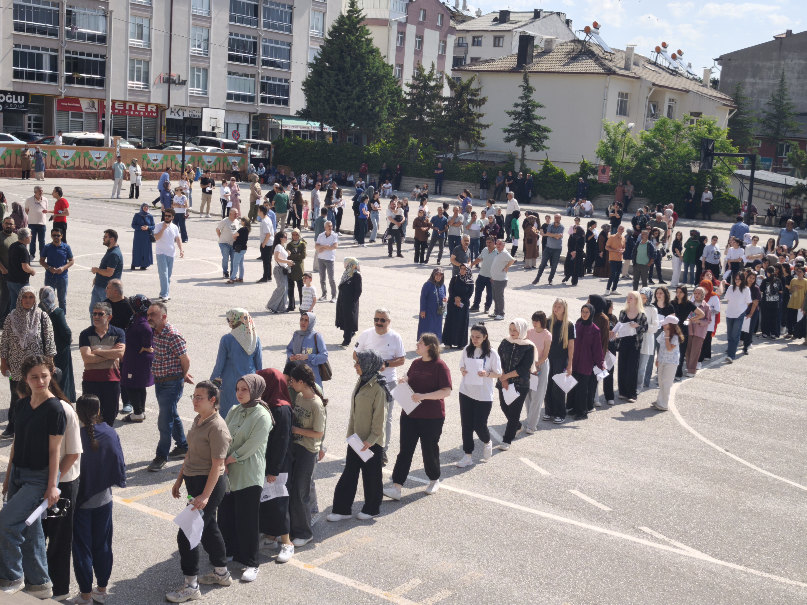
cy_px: 302
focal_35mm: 46
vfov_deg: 31.5
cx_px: 404
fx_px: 1072
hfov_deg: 41.2
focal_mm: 6.57
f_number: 1.6
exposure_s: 1/2021
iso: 50
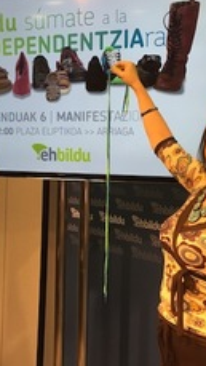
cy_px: 175
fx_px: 466
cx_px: 64
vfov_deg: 42.9
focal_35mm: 48
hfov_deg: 24.8
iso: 32
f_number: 2.2
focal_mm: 4.15
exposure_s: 1/33
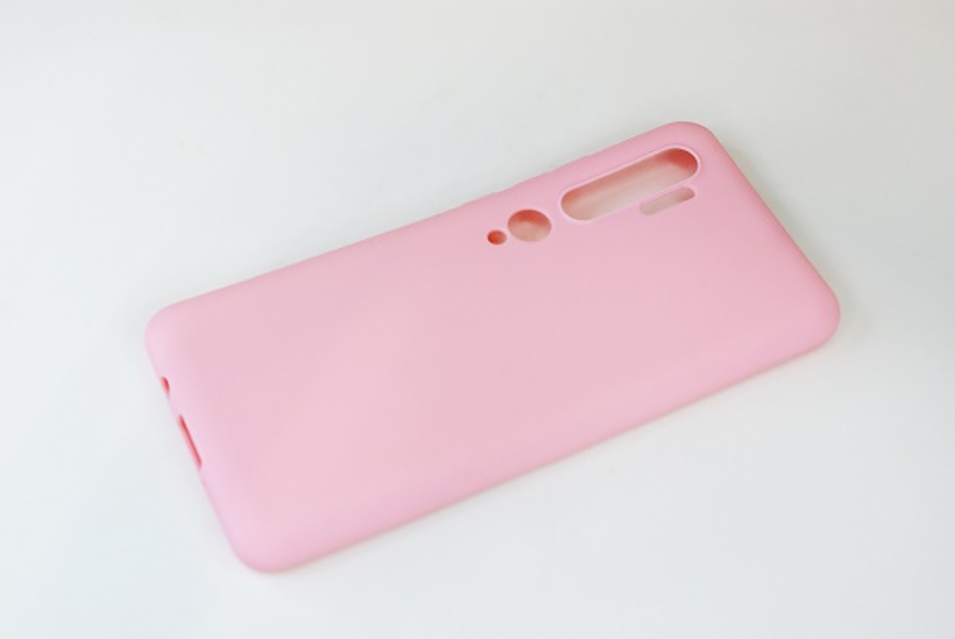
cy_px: 320
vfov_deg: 25.8
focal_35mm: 52
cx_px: 478
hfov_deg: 37.8
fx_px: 1394
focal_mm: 35
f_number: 5.6
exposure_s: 1/160
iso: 1600
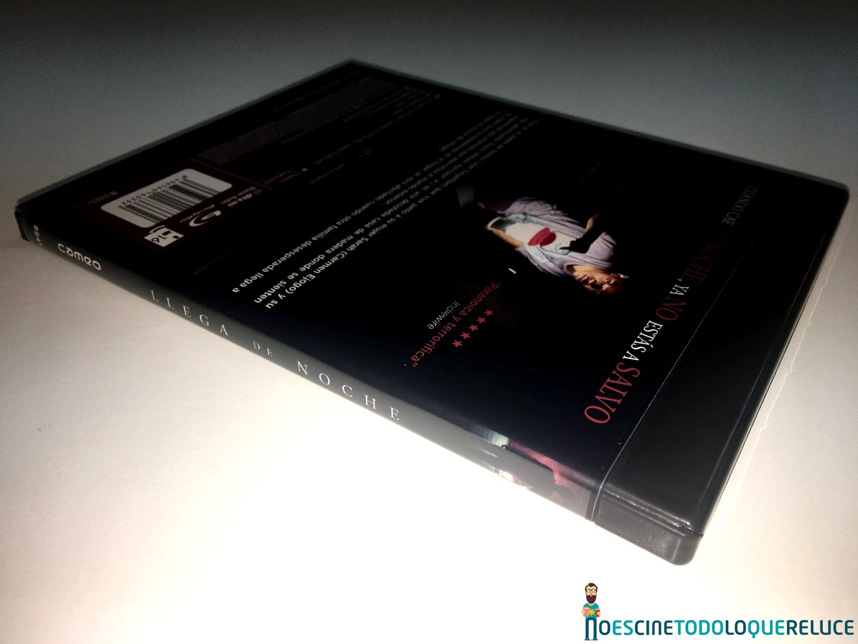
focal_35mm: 29
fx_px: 719
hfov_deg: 61.7
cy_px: 322
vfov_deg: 48.2
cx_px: 429
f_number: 2.2
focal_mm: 4.15
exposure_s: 1/199
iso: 25
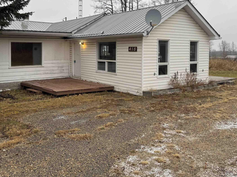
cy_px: 56
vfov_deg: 40.1
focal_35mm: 35
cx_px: 88
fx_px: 240
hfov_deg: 52.0
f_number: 1.78
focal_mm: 6.76
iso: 80
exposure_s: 1/514
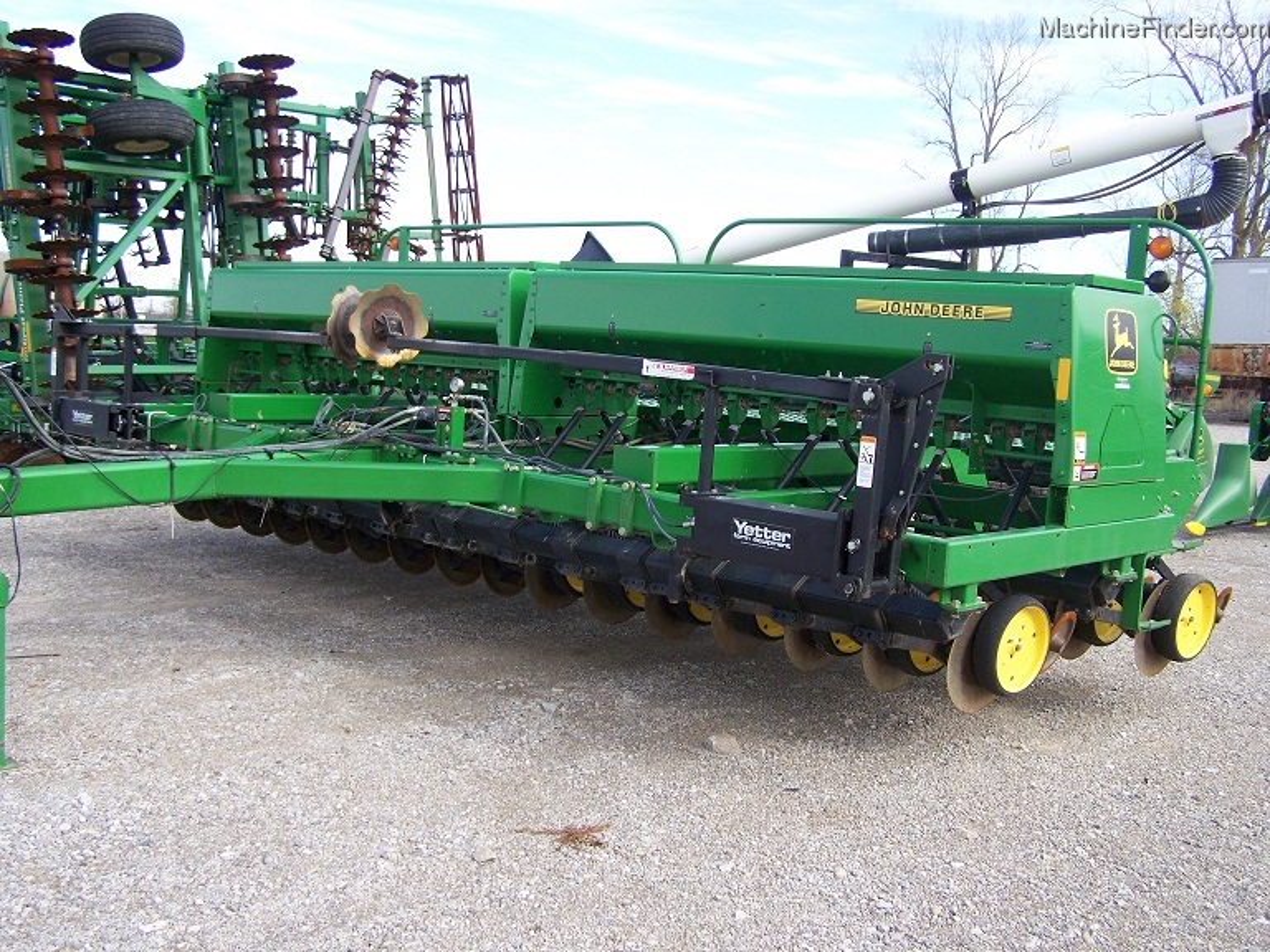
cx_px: 635
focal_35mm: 38
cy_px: 476
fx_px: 1394
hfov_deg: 49.0
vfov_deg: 37.7
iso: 64
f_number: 2.8
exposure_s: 1/250
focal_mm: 6.3
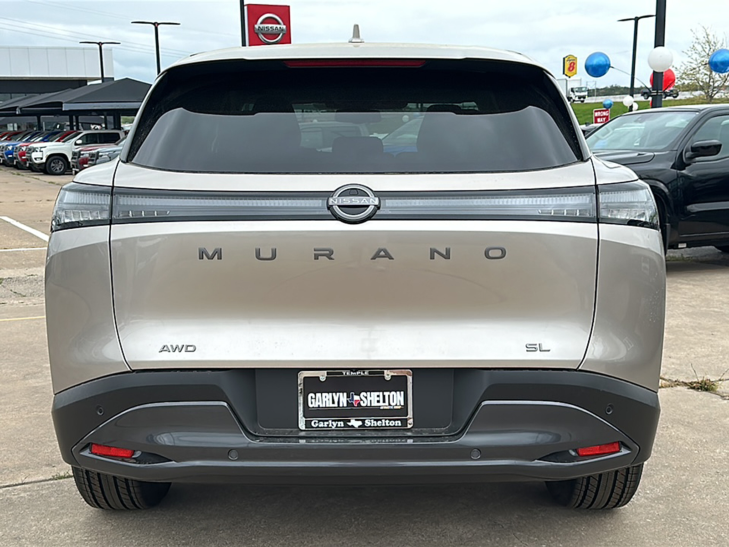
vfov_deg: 36.8
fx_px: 821
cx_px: 364
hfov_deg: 47.9
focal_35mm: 39
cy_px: 274
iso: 80
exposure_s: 1/1786
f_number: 1.78
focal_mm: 6.86
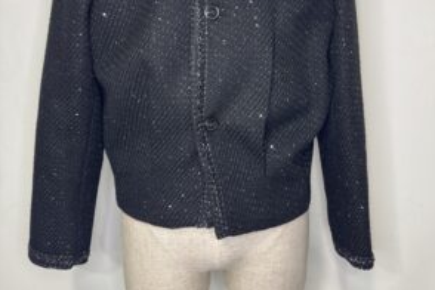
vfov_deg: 37.9
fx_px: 411
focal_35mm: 34
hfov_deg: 55.8
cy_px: 71
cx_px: 219
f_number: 1.78
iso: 160
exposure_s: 1/50
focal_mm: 6.76
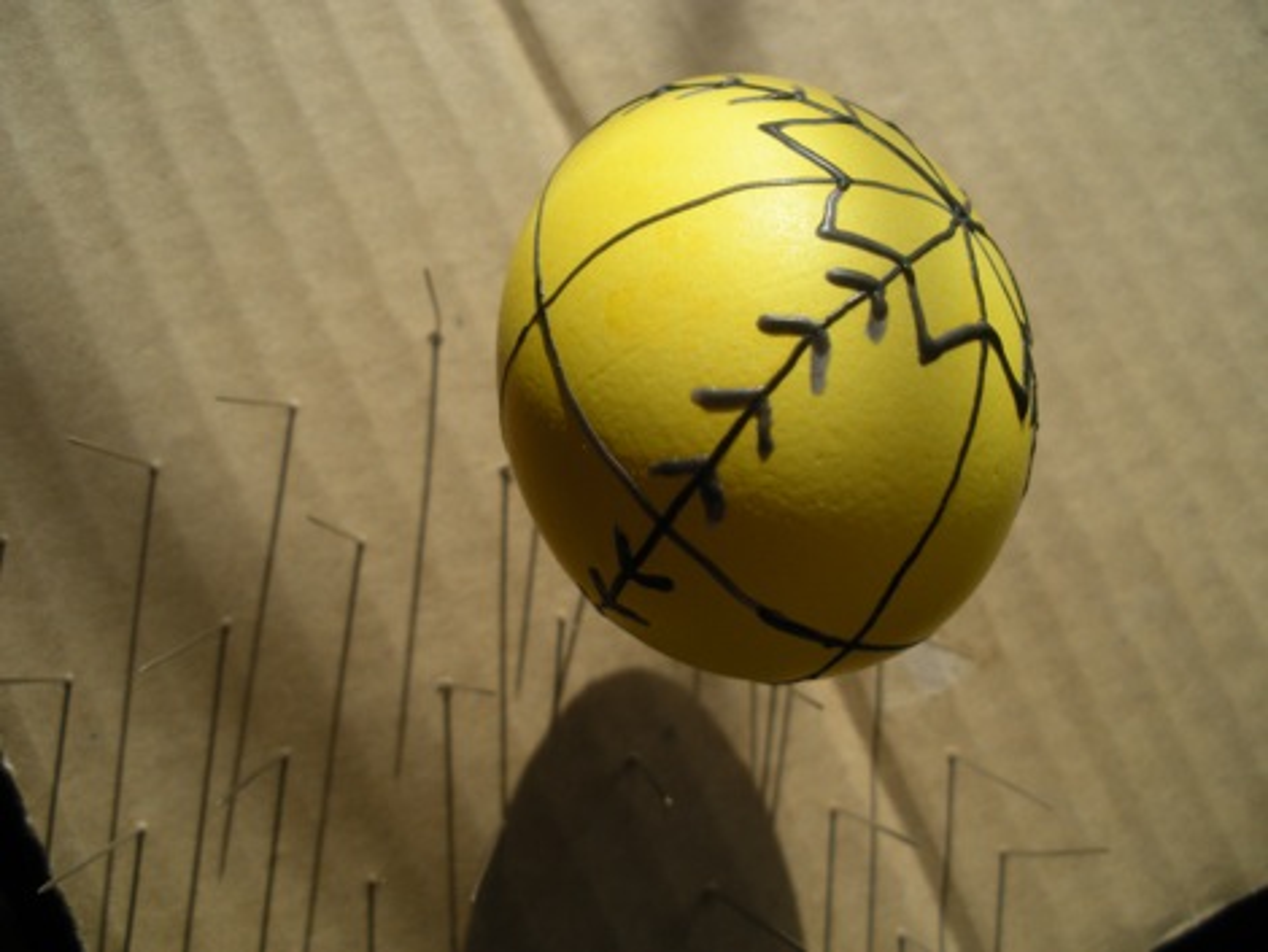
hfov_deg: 51.3
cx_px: 634
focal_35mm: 36
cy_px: 476
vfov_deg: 39.7
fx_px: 1319
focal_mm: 6.3
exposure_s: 1/208
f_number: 3.5
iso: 64
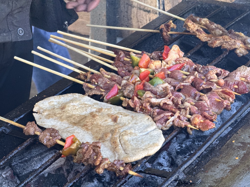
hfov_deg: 16.4
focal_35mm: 120
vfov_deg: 12.3
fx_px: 867
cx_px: 125
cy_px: 94
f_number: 2.8
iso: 200
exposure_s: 1/121
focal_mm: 15.66
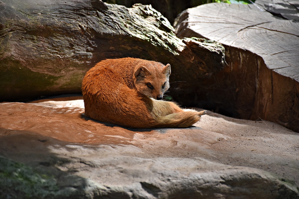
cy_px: 100
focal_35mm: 210
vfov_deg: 6.5
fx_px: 1744
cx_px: 150
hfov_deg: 9.8
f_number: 5.6
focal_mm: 140
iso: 800
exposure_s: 1/500
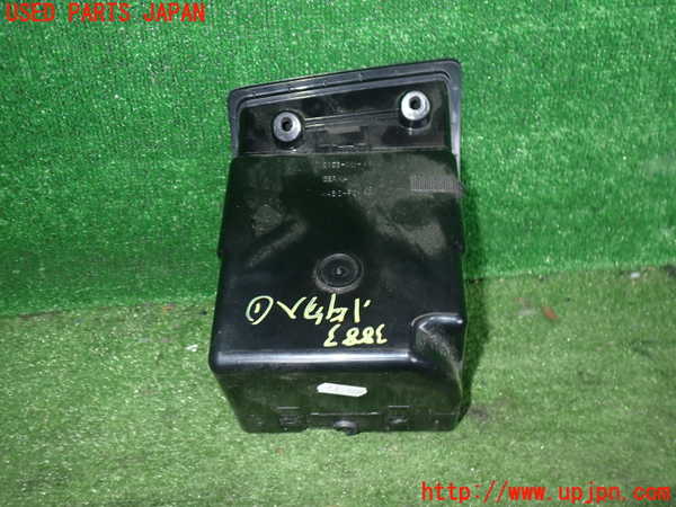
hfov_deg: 60.0
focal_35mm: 30
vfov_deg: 46.8
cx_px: 338
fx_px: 586
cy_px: 254
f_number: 6.3
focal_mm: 5.4
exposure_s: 1/30
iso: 200
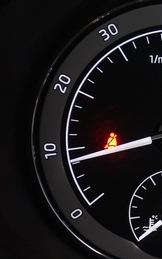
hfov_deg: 5.1
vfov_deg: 8.4
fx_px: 1771
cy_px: 118
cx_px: 389
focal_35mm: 251
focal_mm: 70
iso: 4000
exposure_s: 1/60
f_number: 5.6
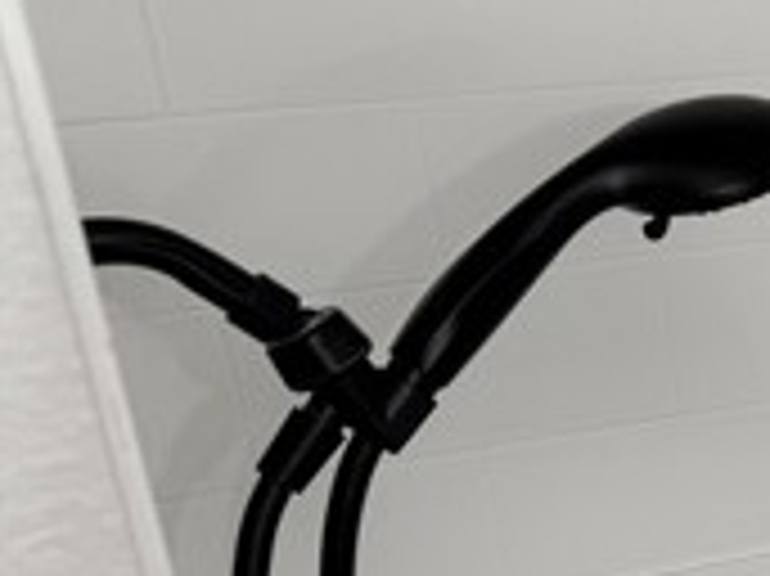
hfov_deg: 17.3
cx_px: 1432
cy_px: 765
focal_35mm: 90
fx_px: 2001
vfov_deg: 15.5
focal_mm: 6.76
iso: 64
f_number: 1.78
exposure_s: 1/120
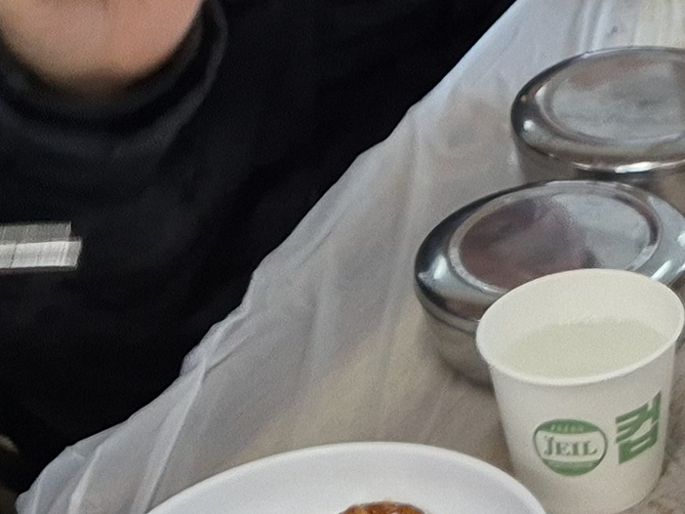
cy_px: -224
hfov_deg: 14.0
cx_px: 1065
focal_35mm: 131
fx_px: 2593
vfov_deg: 11.0
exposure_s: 1/120
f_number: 1.8
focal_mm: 5.4
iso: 125
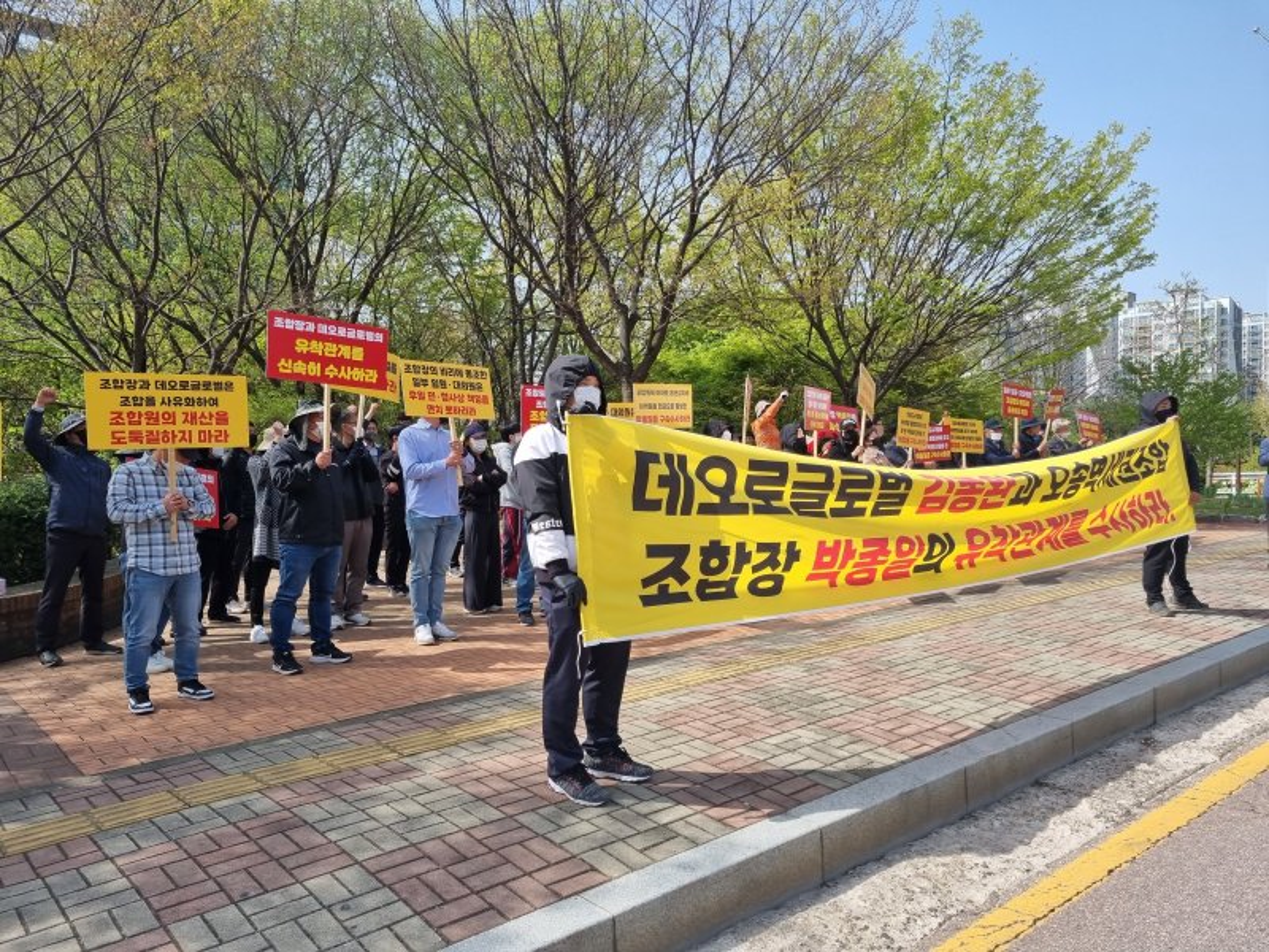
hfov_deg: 67.3
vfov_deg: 53.1
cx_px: 634
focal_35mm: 26
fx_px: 953
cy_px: 476
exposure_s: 1/1844
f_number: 1.8
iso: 50
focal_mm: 5.4
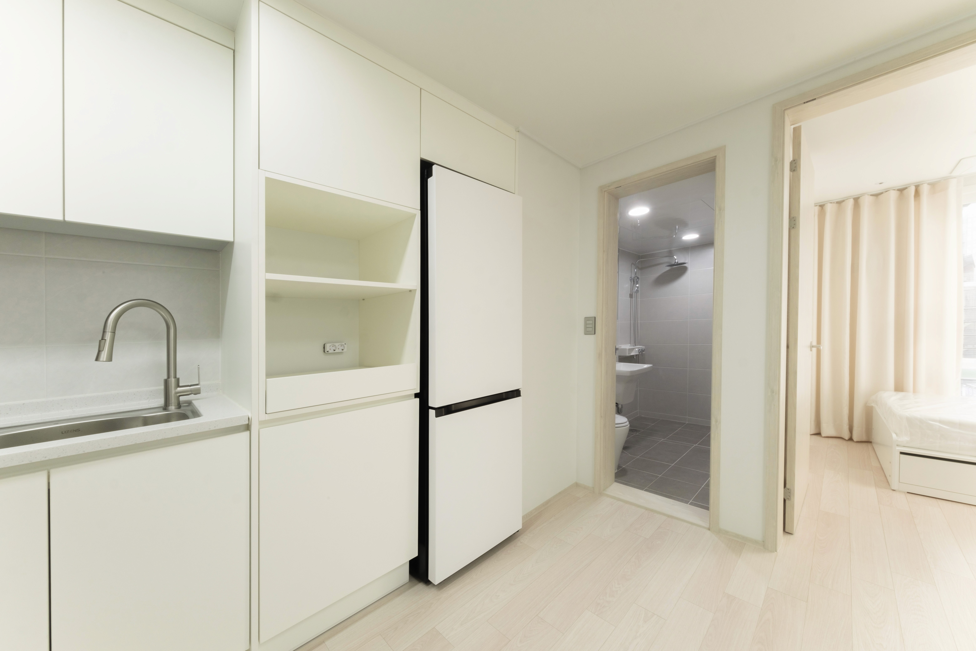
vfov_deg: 90.0
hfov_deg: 112.6
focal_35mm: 12
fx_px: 325
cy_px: 326
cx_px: 488
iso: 160
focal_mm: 8
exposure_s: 1/4
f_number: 16
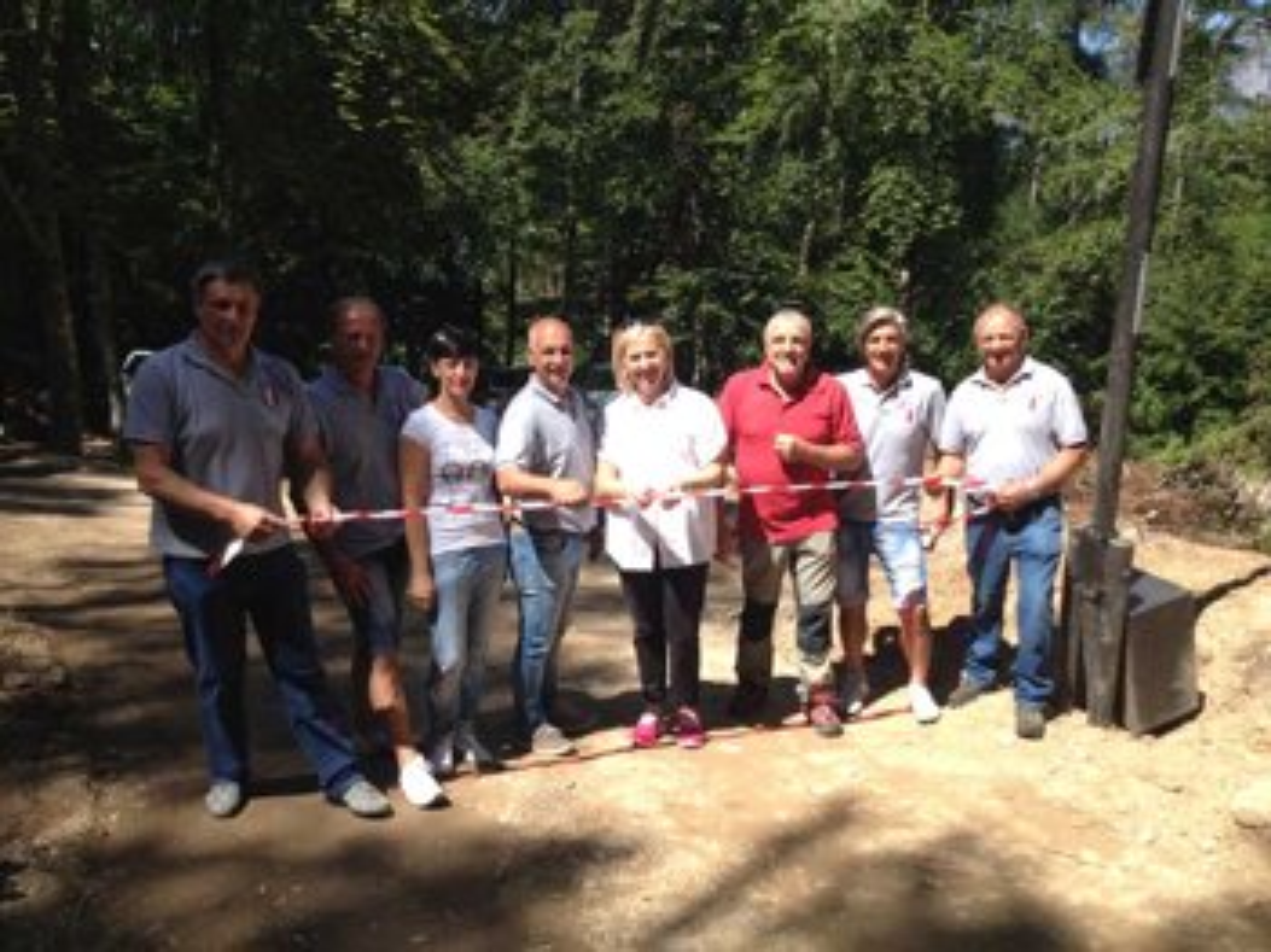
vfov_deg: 40.7
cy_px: 476
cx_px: 636
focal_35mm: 35
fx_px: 1285
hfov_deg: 52.6
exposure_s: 1/890
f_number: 2.4
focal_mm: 4.28
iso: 50
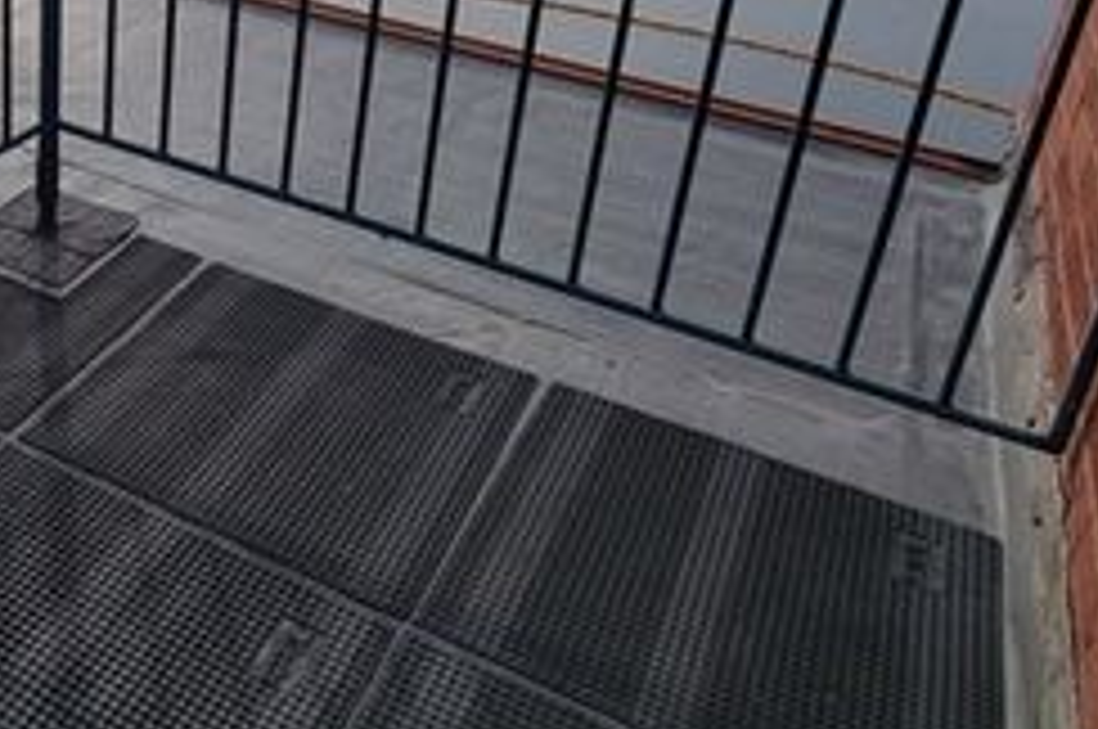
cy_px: 56
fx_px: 1127
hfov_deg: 47.5
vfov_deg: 33.7
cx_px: 144
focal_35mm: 37
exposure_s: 1/2417
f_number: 2.2
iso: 50
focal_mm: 2.2
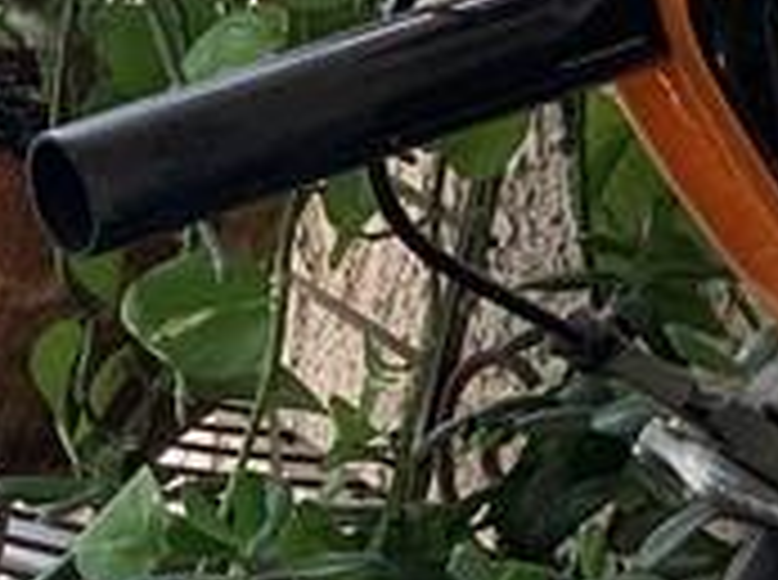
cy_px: 463
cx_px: -607
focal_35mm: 172
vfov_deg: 8.6
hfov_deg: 10.8
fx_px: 3858
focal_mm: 3
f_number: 1.8
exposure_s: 1/120
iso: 20
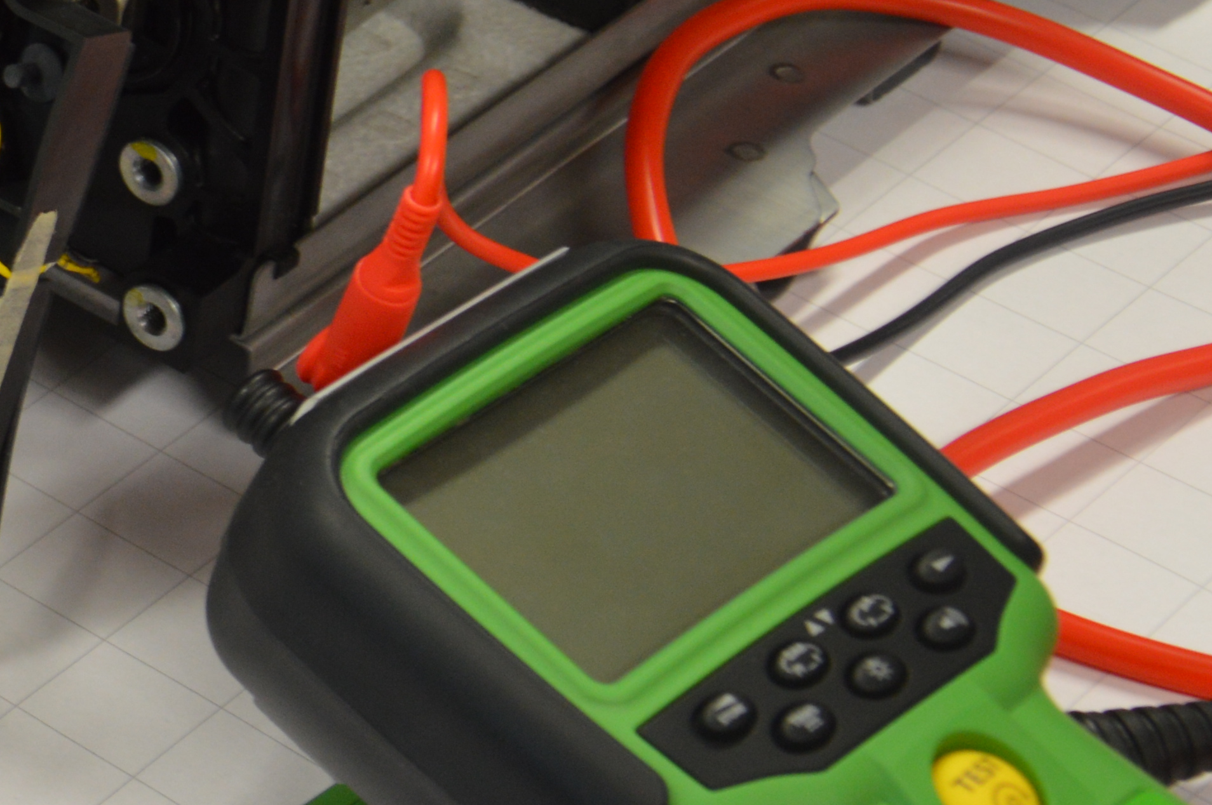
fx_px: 5569
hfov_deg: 11.8
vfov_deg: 8.2
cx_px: -656
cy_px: -208
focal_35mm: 166
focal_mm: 35
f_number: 4.5
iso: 400
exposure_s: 1/40
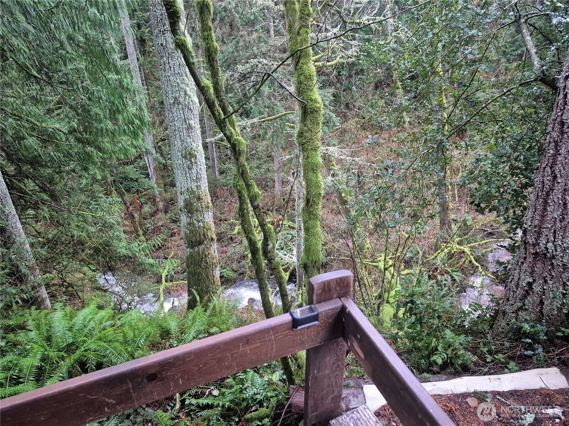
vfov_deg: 58.9
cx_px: 284
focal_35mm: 23
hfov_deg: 73.9
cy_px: 213
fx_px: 378
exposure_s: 1/60
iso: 1000
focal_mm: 5.4
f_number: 1.8
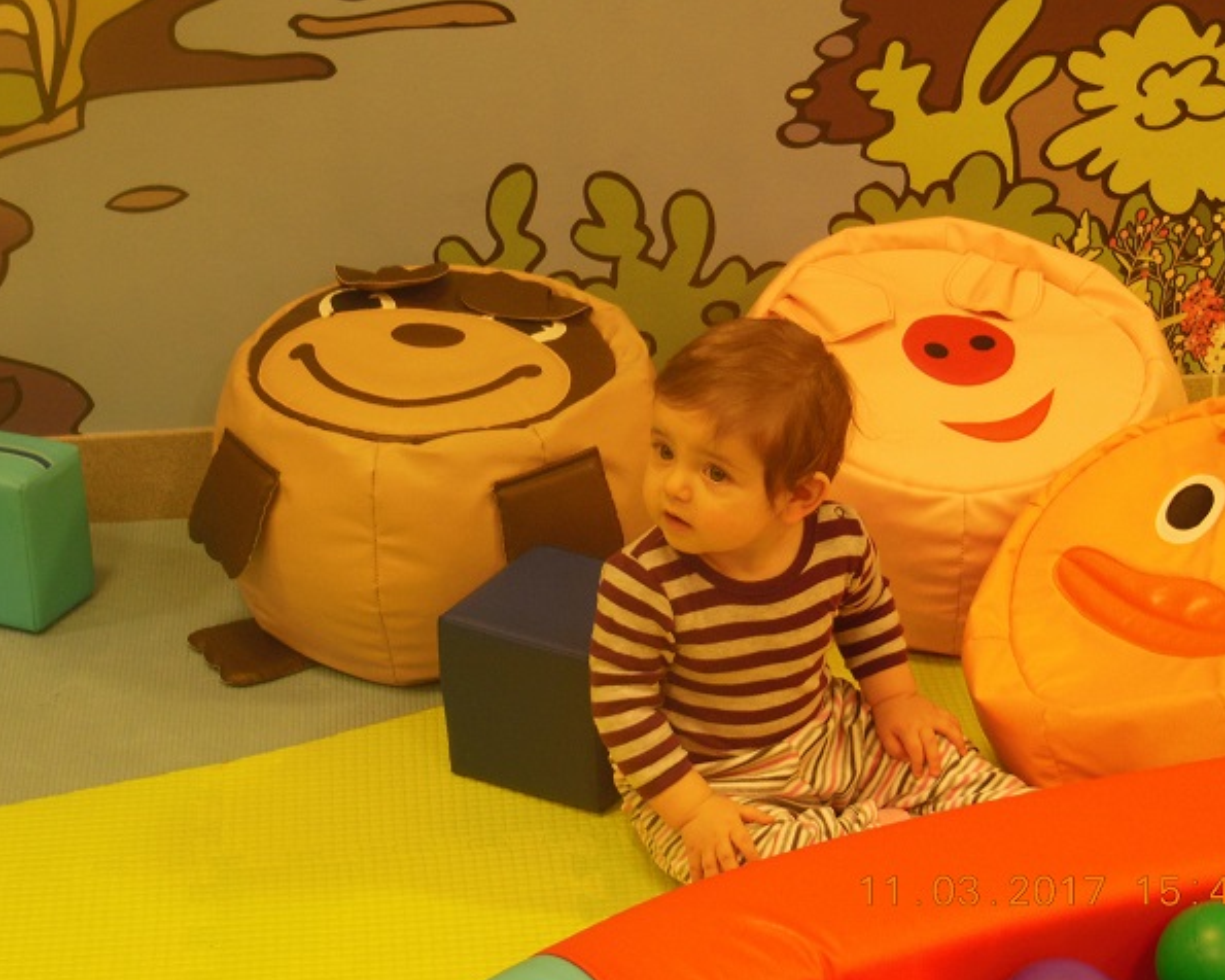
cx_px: 651
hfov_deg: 22.7
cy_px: 492
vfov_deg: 18.3
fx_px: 3045
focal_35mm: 84
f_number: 5.4
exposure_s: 1/13
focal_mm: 14.3
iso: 400
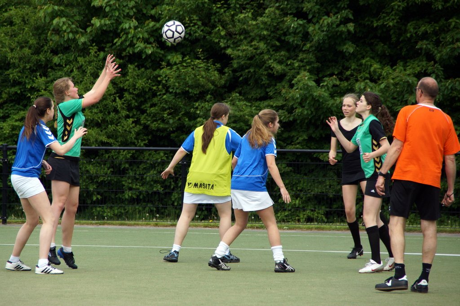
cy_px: 153
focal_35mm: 270
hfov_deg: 7.6
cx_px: 230
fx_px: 3447
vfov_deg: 5.1
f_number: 6.3
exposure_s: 1/1000
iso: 400
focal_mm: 180
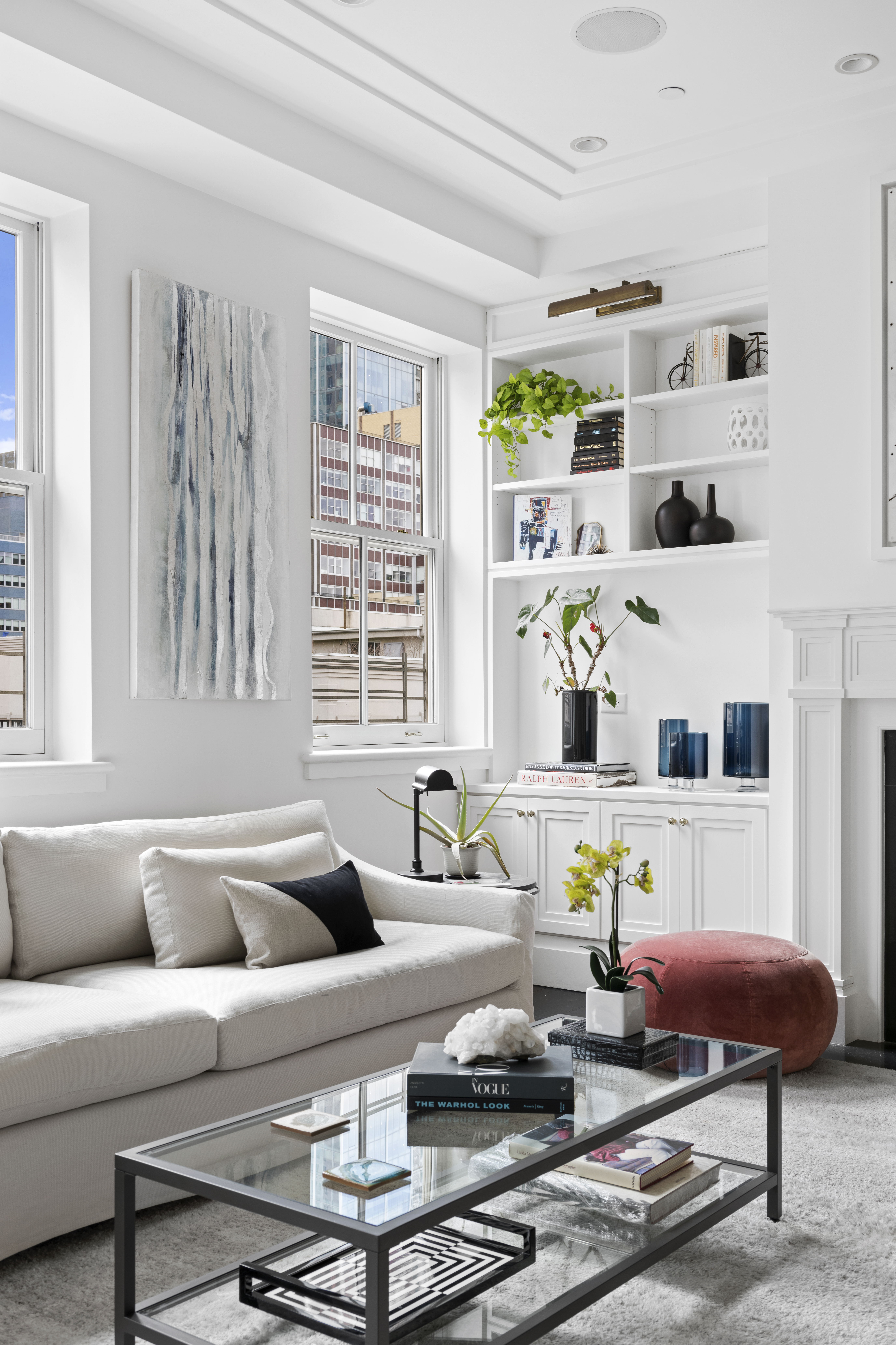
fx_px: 1307
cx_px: 448
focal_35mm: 35
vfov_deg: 54.4
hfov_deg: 37.9
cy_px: 672
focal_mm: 35
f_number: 9
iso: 100
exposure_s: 1/2.5
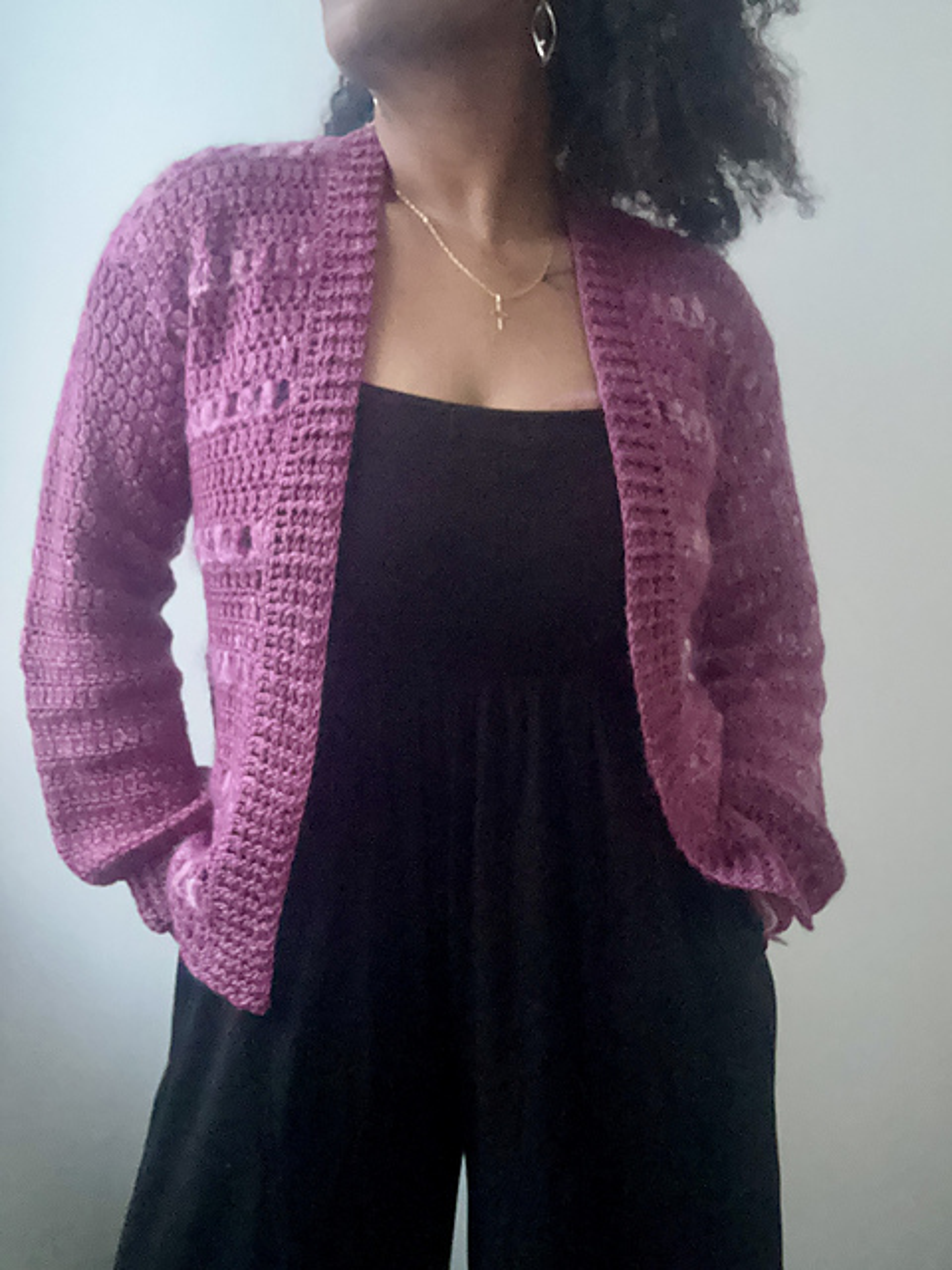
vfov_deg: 60.0
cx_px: 476
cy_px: 635
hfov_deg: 46.8
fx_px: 1100
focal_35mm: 30
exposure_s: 1/20
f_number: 1.9
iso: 640
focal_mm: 2.69
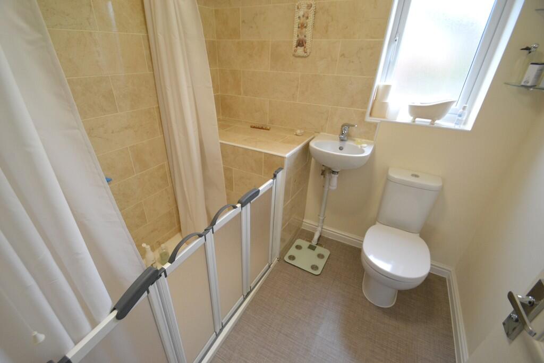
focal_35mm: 15
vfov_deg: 77.3
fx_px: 227
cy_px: 182
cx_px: 272
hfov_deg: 100.4
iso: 1250
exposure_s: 1/60
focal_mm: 10
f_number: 3.5
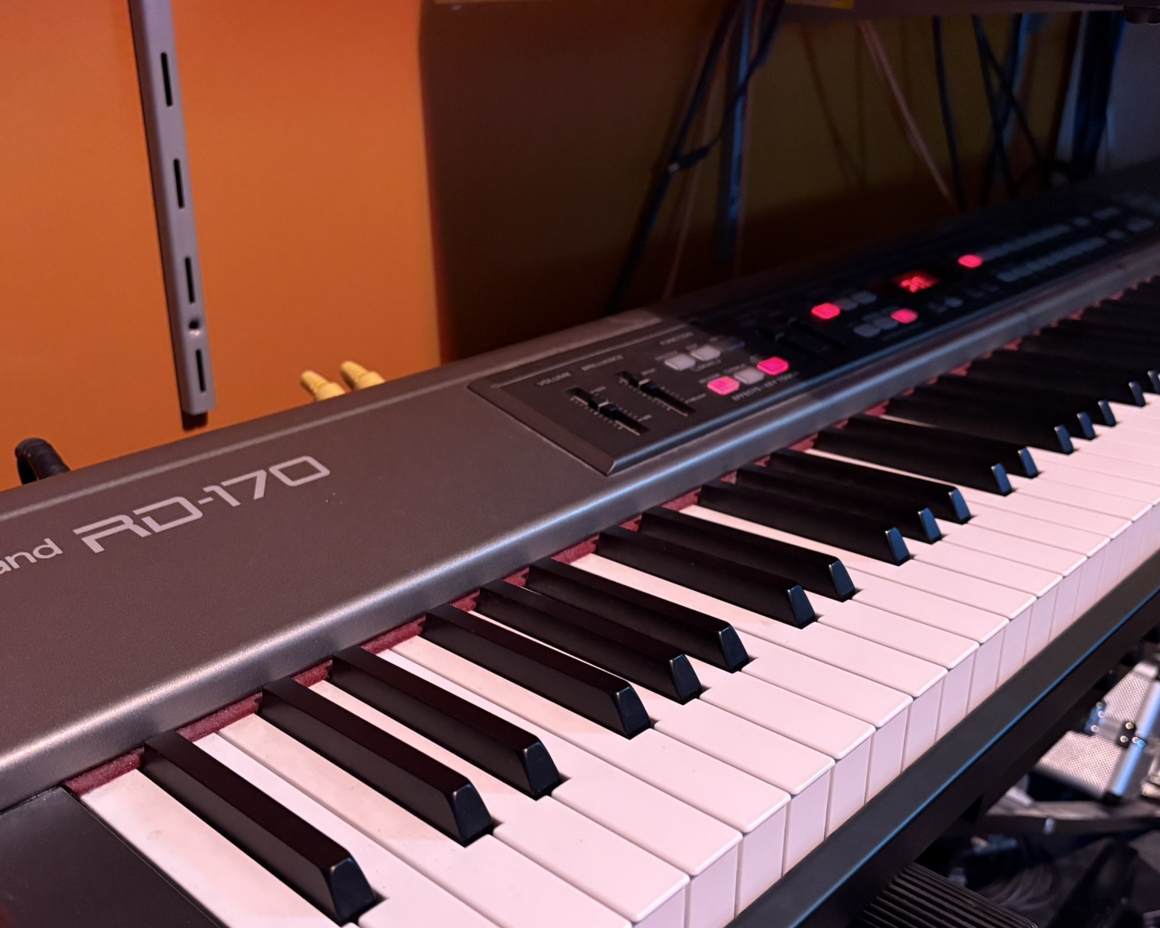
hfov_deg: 52.7
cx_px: 510
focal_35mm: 34
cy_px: 543
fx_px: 1167
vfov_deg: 43.2
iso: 500
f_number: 1.6
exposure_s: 1/33
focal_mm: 5.96
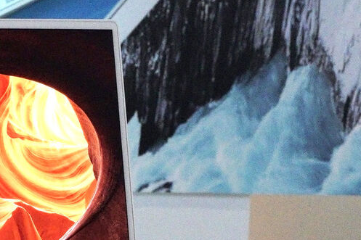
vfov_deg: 11.8
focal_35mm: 116
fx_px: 1163
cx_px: -151
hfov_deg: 16.4
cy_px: 179
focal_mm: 20
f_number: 8
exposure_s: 1/100
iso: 6400
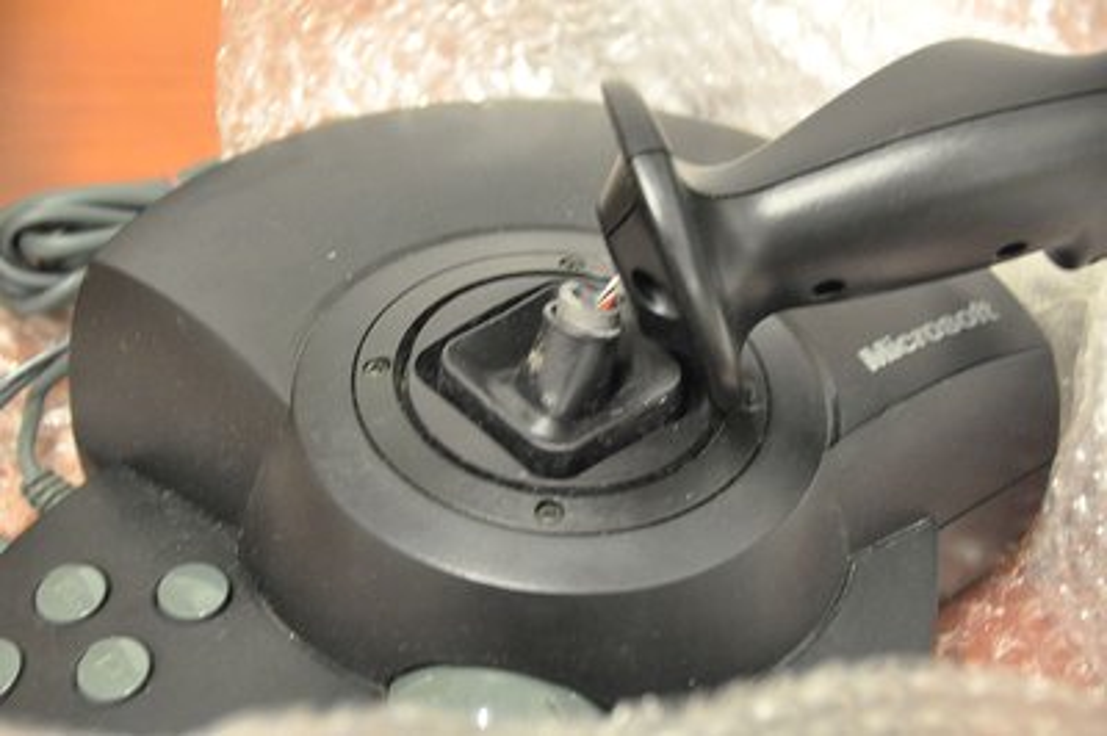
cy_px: 368
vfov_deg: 10.1
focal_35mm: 135
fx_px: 4148
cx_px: 554
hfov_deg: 15.2
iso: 3200
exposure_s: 1/20
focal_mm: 90
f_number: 5.3
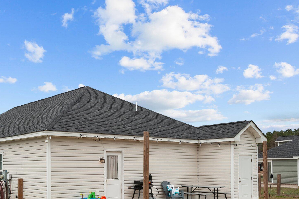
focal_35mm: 45
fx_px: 374
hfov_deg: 43.4
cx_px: 116
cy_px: 128
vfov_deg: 29.7
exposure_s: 1/400
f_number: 10
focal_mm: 32
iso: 400
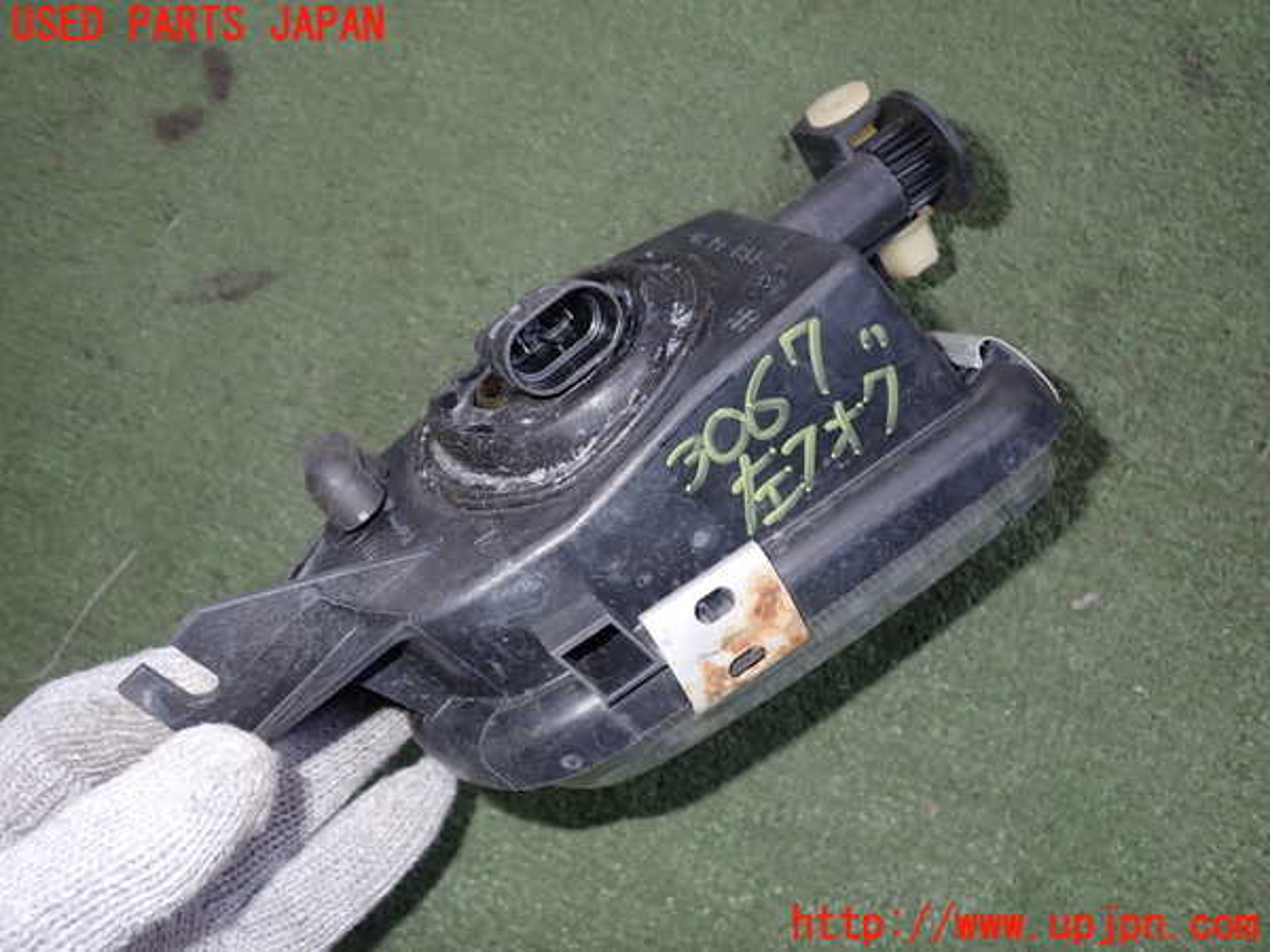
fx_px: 1101
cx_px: 635
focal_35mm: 30
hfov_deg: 60.0
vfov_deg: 46.8
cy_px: 476
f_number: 6.3
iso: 100
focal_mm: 5.4
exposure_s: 1/30
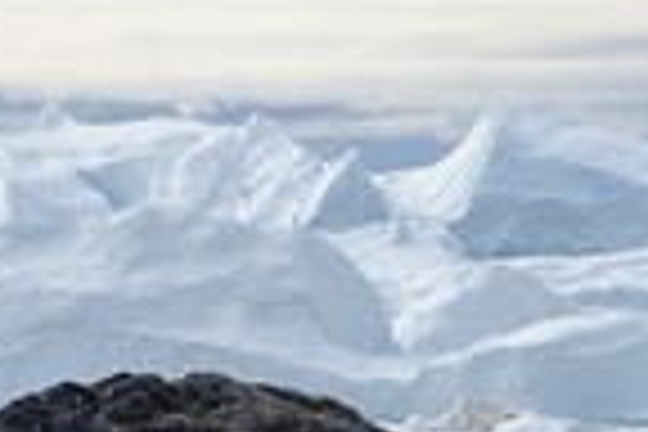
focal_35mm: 393
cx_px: 194
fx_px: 7073
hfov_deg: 5.2
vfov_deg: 3.5
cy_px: 468
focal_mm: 135
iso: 400
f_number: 14
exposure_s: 1/320
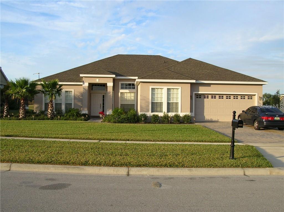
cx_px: 142
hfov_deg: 51.4
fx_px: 295
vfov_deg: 39.6
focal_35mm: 36
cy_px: 106
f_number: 3.7
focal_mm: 6
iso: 50
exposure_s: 1/296
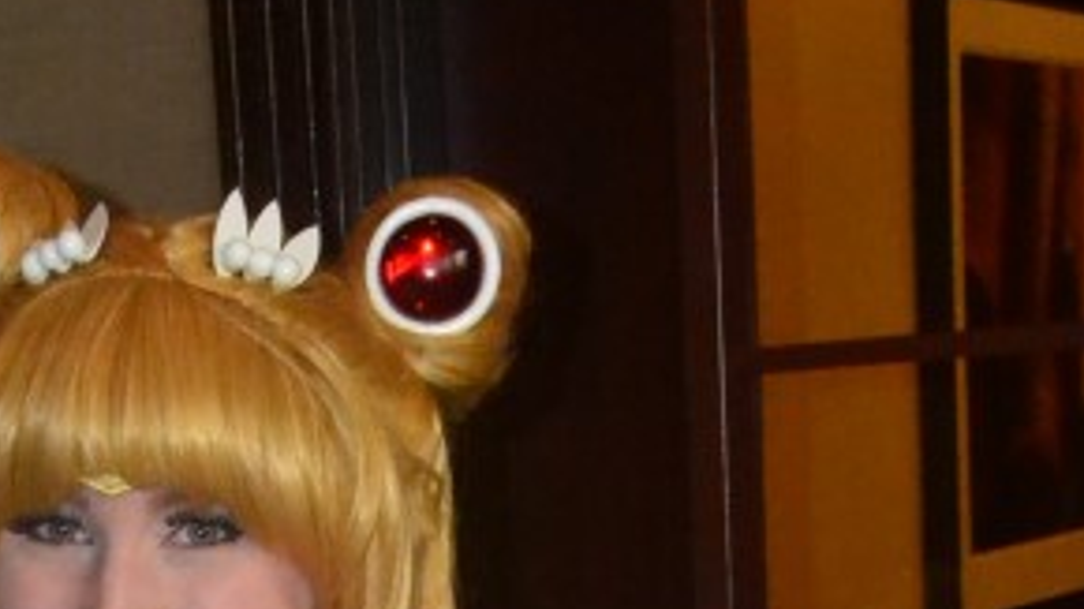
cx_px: 97
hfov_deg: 14.2
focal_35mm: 150
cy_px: 1801
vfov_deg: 7.2
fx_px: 4311
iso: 3200
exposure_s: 1/60
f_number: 7.1
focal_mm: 24
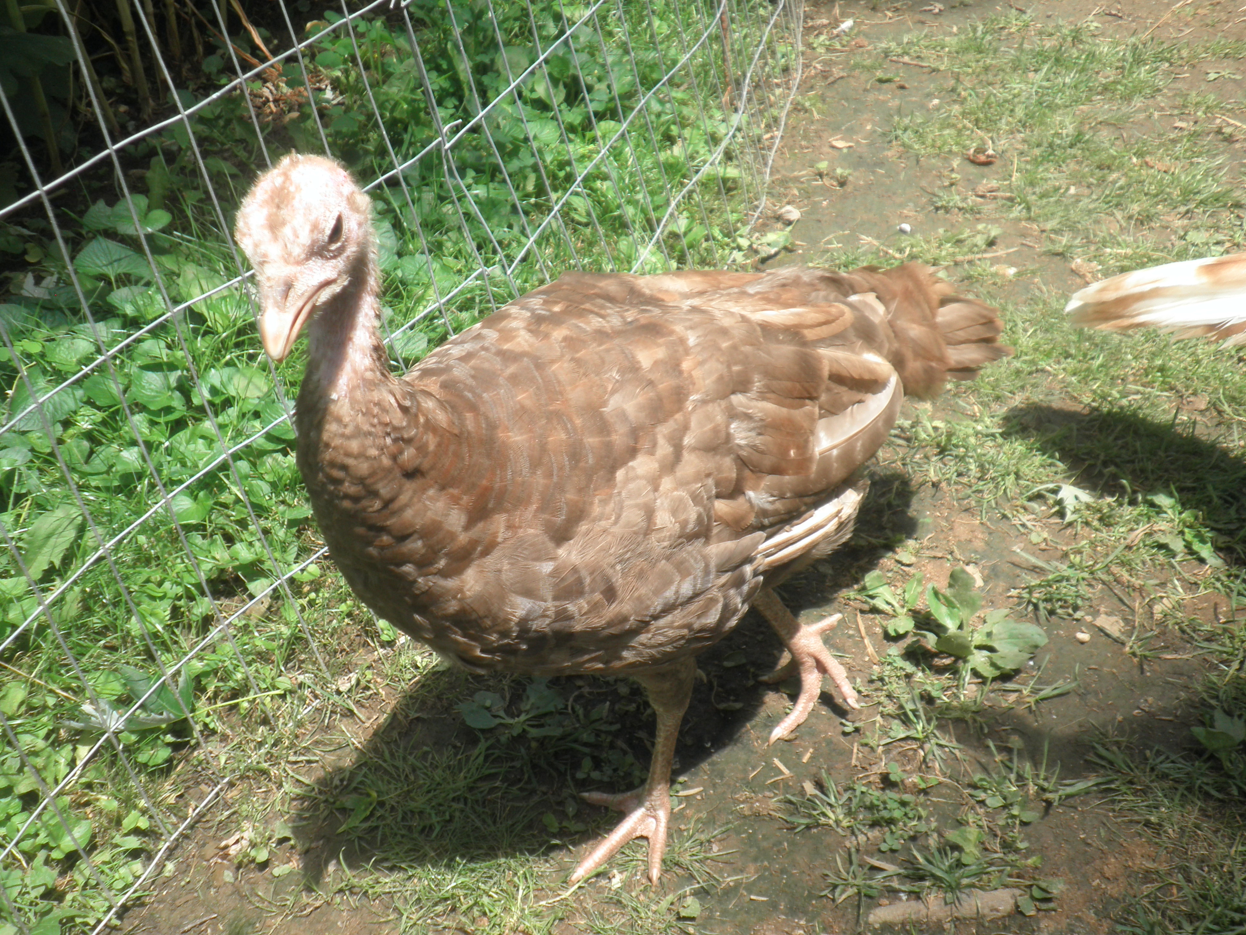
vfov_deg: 37.7
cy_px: 477
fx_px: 1368
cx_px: 608
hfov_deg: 49.0
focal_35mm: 38
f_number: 3.1
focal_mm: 6.5
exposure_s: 1/160
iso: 64
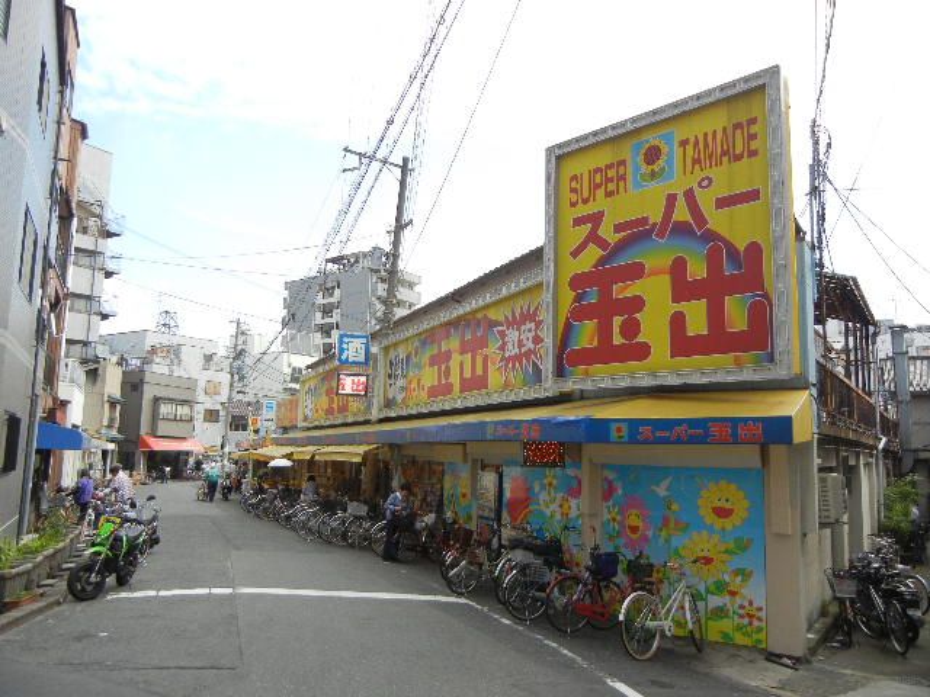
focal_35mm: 30
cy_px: 348
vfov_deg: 46.8
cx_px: 465
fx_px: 806
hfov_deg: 60.0
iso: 160
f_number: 3.5
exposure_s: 1/634
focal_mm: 5.4
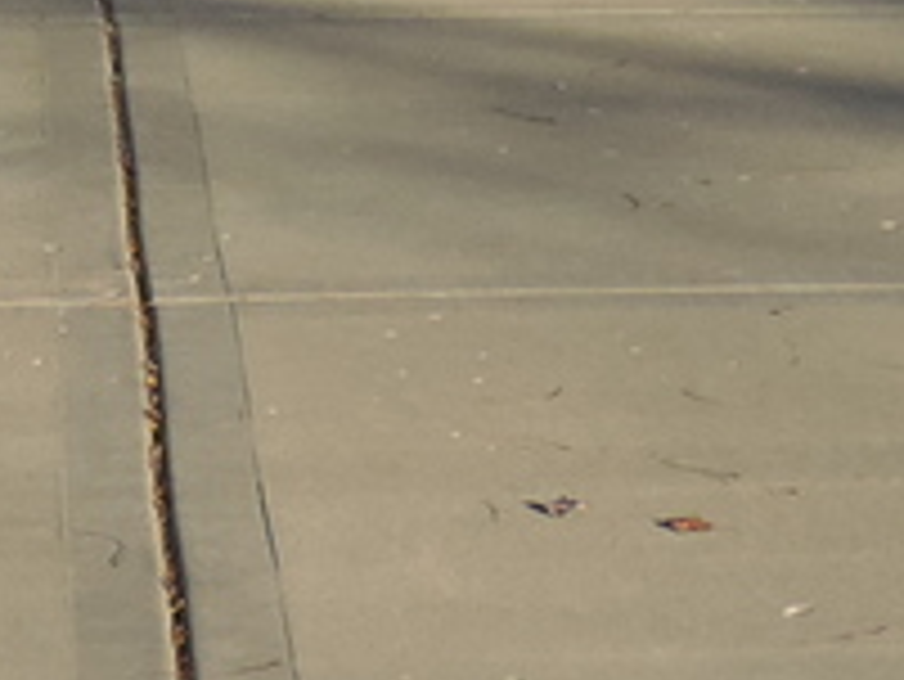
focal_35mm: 215
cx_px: -778
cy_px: -847
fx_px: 5618
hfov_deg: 8.8
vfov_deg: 6.6
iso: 80
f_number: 3.1
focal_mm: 5.3
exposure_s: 1/640
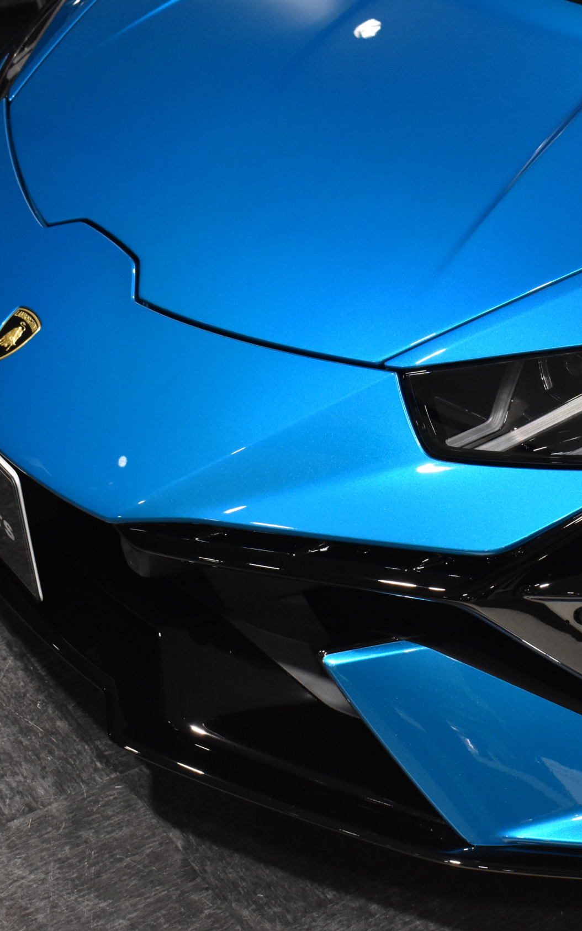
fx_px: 1649
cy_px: 462
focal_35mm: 65
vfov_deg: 31.5
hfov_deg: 19.7
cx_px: 499
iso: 2000
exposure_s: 1/50
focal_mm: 28
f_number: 8
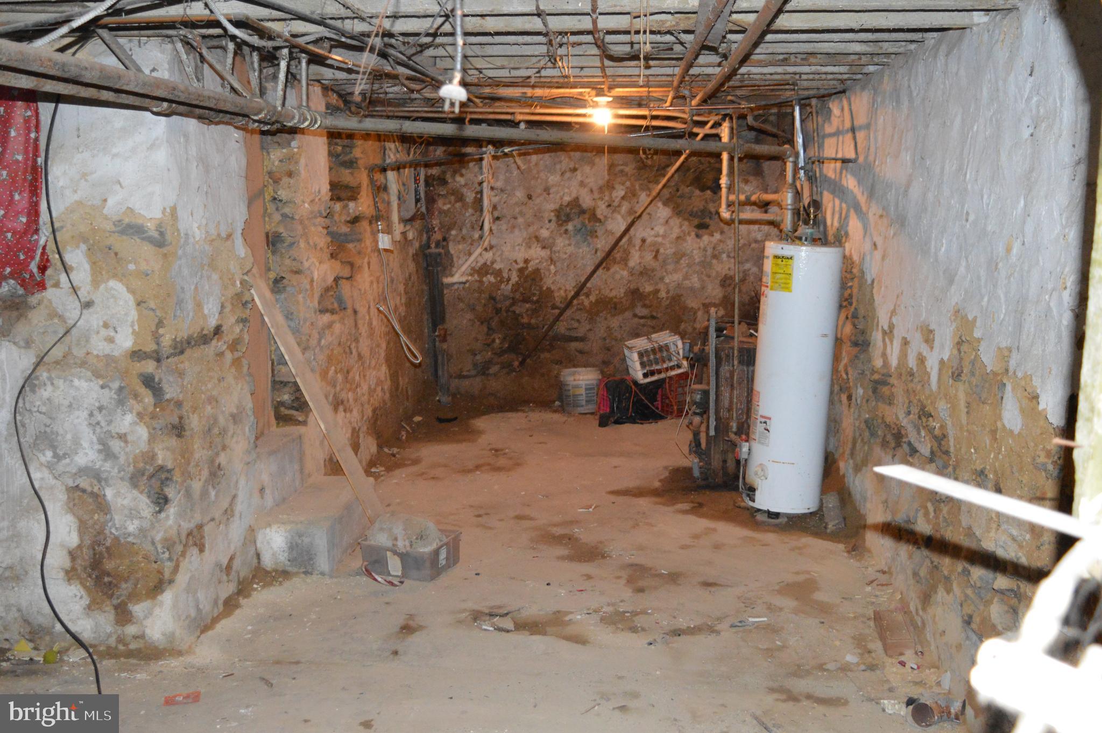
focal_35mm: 39
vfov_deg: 34.1
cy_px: 366
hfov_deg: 49.6
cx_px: 551
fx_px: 1193
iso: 3200
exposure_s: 1/60
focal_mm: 26
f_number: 4
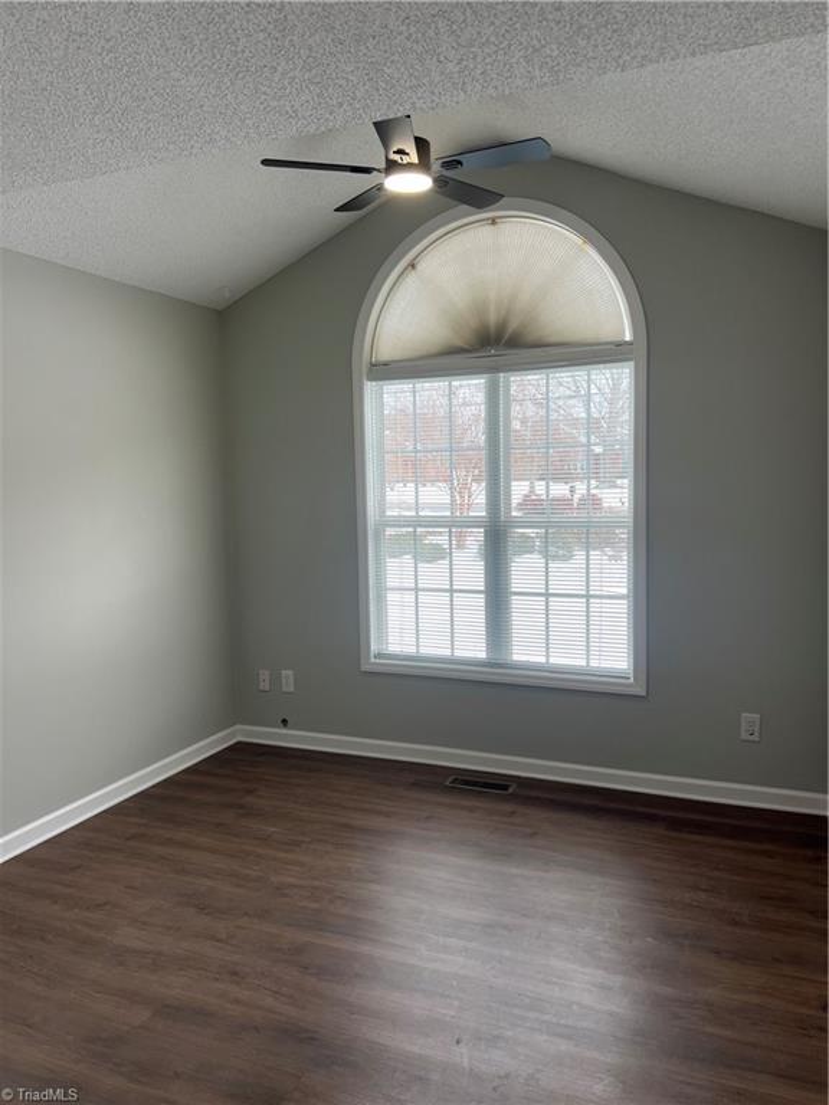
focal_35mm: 26
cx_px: 414
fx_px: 830
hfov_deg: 53.1
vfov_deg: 67.3
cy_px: 552
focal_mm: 5.7
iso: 50
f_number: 1.5
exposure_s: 1/281
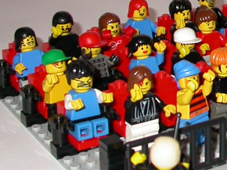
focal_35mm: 122
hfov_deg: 15.1
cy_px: 43
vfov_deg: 12.1
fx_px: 800
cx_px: 330
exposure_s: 1/60
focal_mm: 7.85
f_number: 2.6
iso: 100
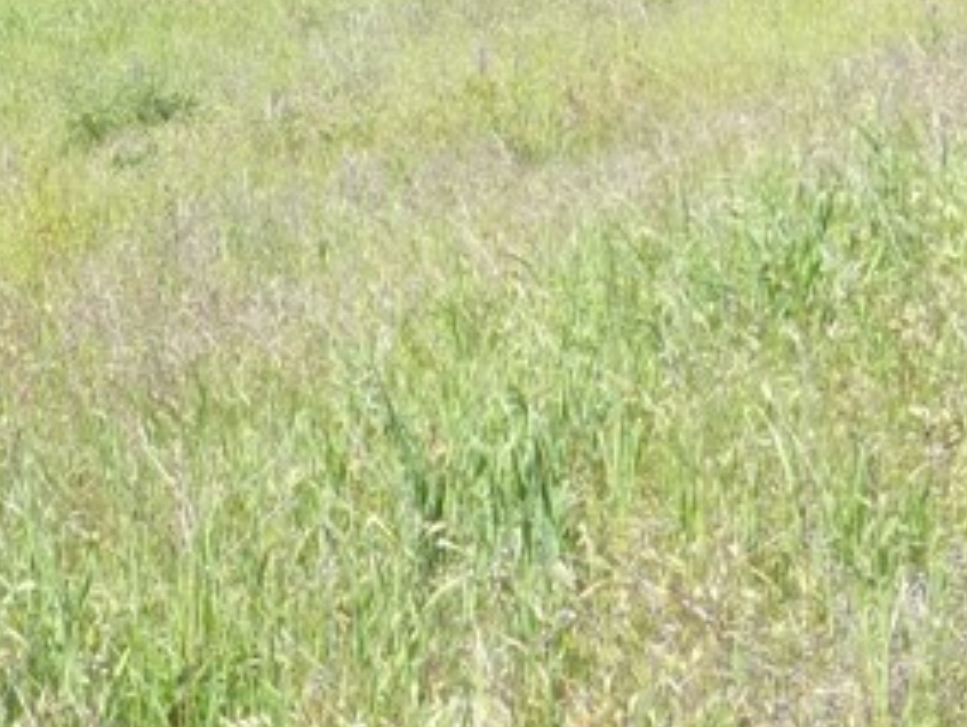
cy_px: -106
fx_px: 2432
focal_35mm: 87
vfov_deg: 16.4
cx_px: 154
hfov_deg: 22.1
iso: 100
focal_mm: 4.3
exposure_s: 1/400
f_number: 4
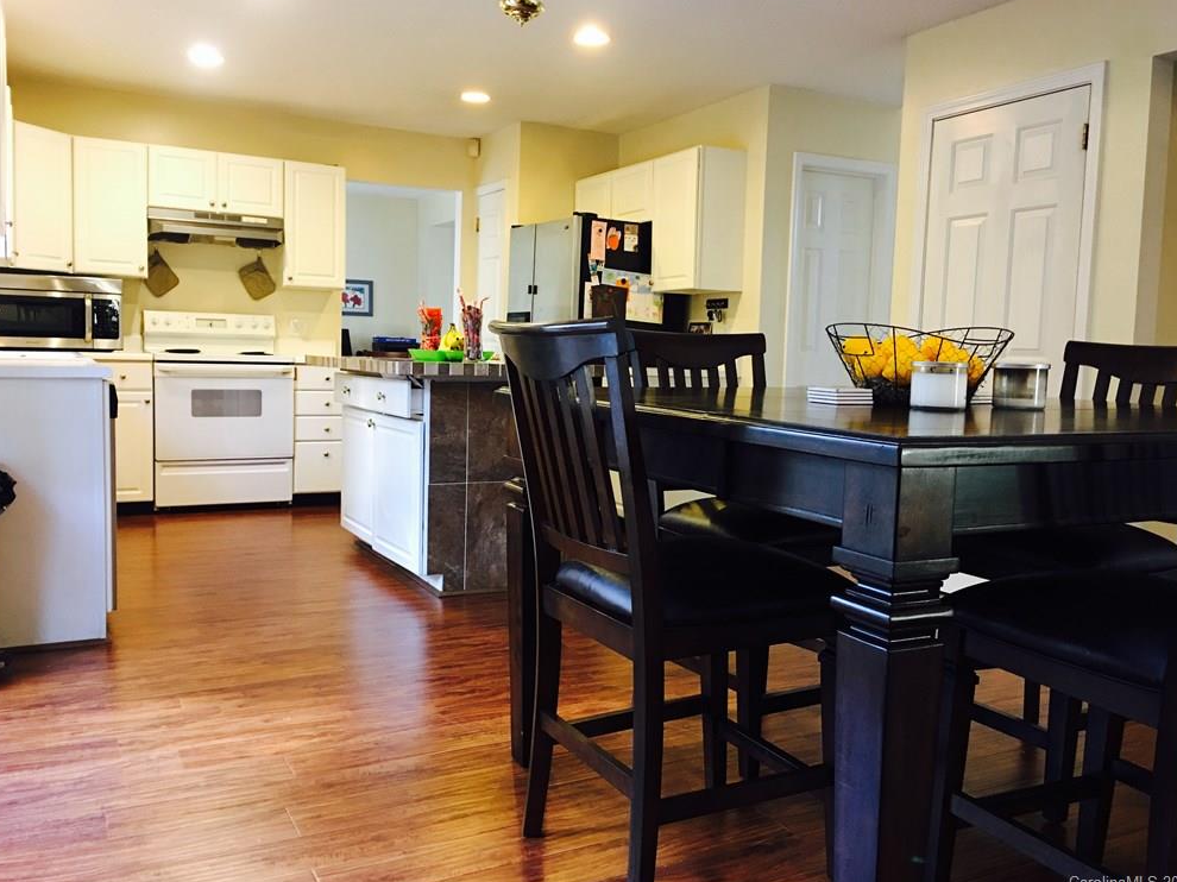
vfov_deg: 46.8
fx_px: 1020
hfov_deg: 60.0
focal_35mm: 30
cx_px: 597
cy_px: 437
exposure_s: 1/15
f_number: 2.2
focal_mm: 4.15
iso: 80
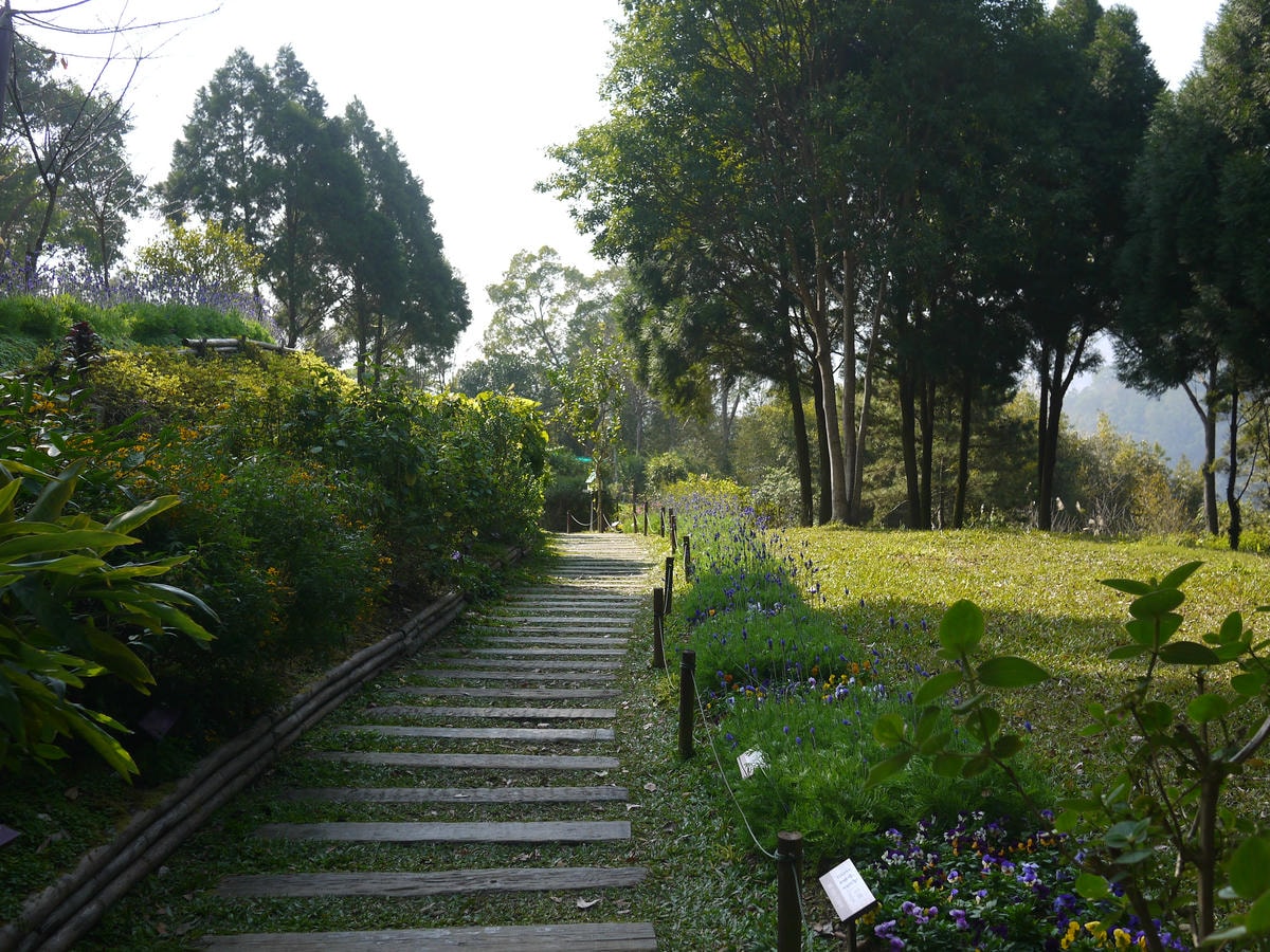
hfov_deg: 46.8
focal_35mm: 40
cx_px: 635
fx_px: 1468
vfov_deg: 36.0
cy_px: 476
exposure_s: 1/500
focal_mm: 20
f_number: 3.5
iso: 160
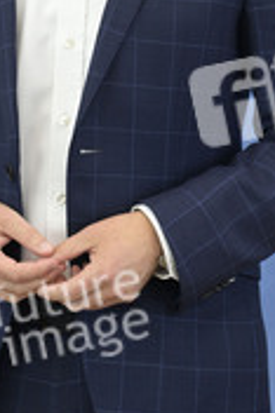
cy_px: -26
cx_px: 96
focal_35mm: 186
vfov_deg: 10.9
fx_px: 2135
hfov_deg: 7.4
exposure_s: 1/400
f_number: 5.6
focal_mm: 82
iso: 4000
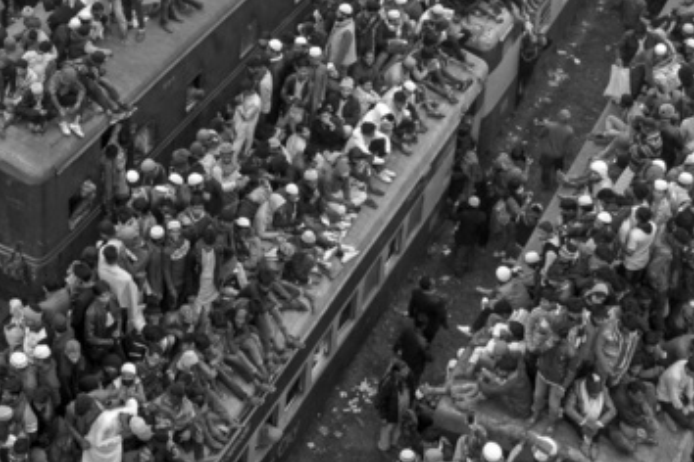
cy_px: -78
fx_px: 1523
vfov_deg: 16.6
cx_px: 108
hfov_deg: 25.1
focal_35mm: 79
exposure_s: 1/200
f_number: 3.5
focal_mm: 10.26
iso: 100
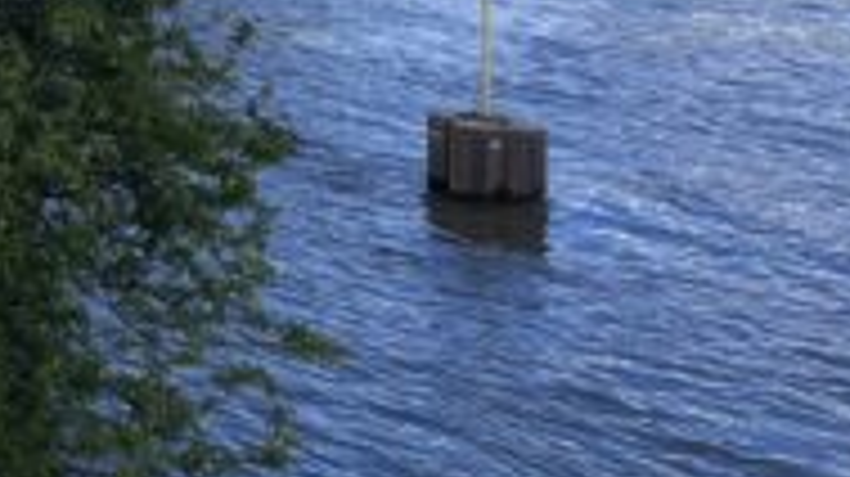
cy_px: -418
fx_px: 2027
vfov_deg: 12.2
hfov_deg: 20.5
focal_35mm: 90
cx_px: -405
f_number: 1.6
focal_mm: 5.1
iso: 50
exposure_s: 1/3413
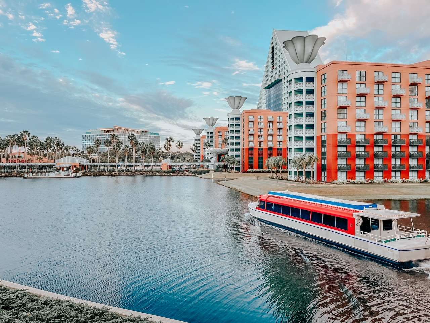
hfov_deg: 67.3
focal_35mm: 26
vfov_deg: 53.1
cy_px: 162
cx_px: 215
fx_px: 323
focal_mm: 5.1
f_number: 1.6
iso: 50
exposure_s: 1/120
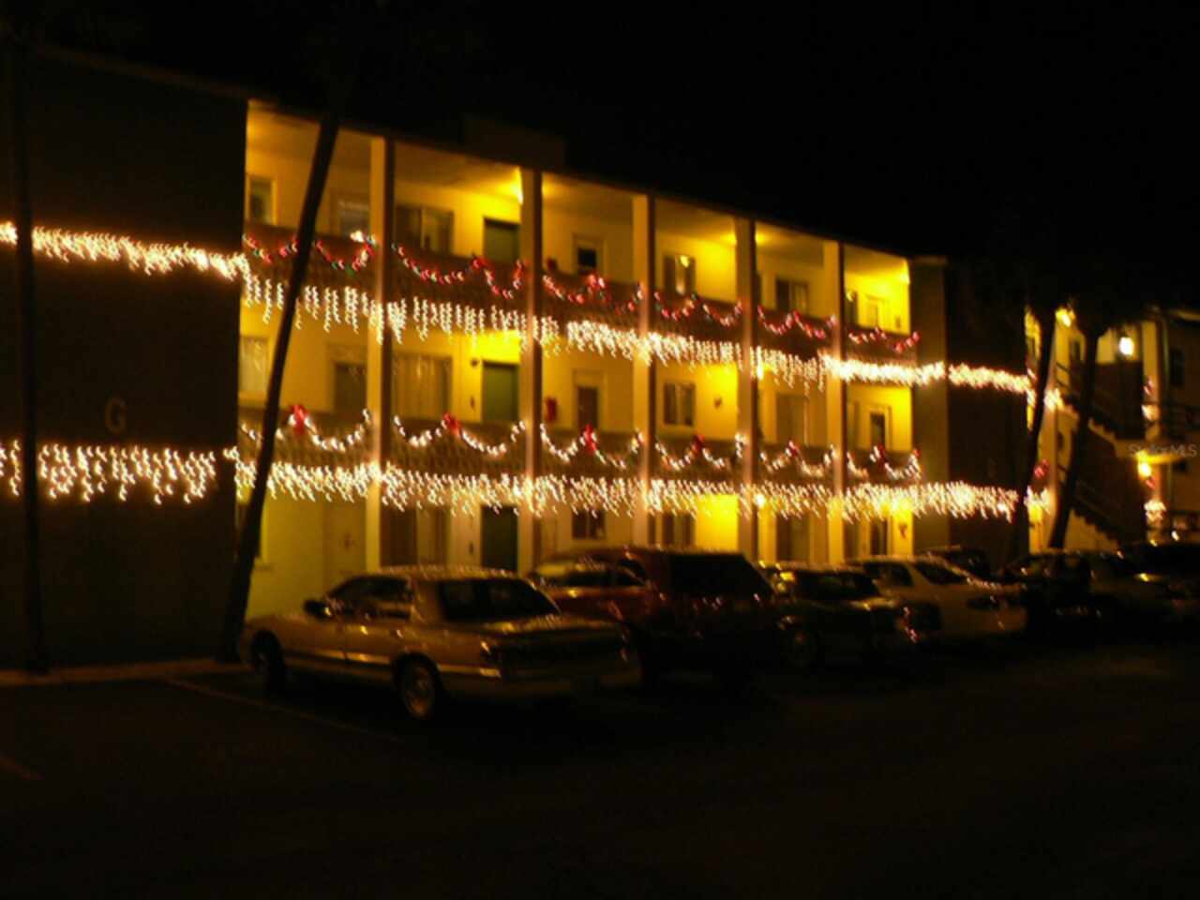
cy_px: 450
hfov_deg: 51.4
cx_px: 600
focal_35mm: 36
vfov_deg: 39.7
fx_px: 1248
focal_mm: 6
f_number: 2.8
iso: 200
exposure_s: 1/4
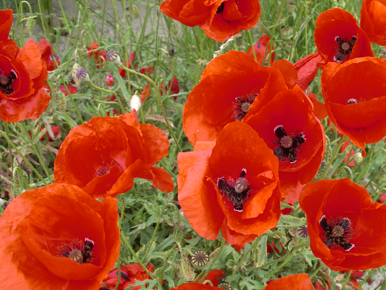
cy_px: 171
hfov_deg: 37.2
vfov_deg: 28.5
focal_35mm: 51
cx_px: 248
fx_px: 569
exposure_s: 1/320
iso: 80
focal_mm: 7.8
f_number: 3
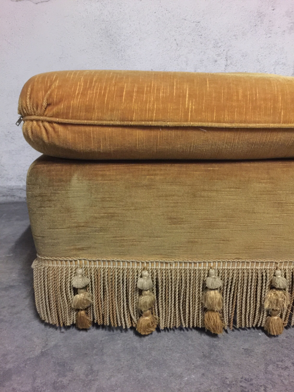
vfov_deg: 61.7
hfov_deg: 48.2
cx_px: 147
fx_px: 328
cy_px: 196
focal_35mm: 29
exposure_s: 1/4
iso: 200
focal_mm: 4.15
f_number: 2.2
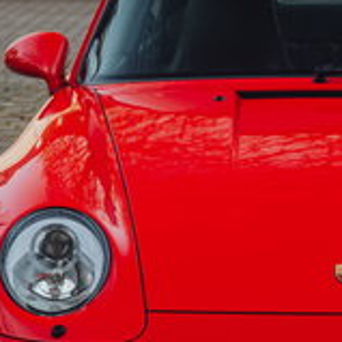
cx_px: 346
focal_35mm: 213
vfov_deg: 8.2
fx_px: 2381
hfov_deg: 8.2
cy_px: 203
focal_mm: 52
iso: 100
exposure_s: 1/160
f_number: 4.5
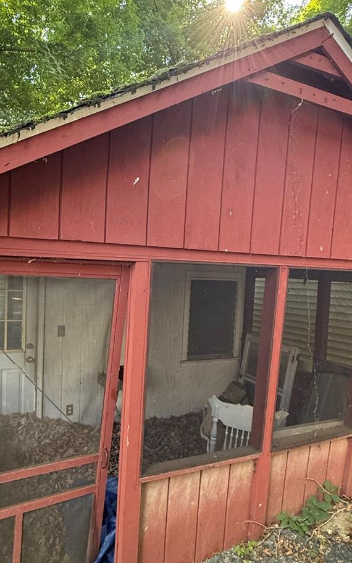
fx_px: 384
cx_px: 129
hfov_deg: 48.7
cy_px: 305
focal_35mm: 25
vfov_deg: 72.4
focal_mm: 2.22
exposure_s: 1/91
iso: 400
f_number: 2.2
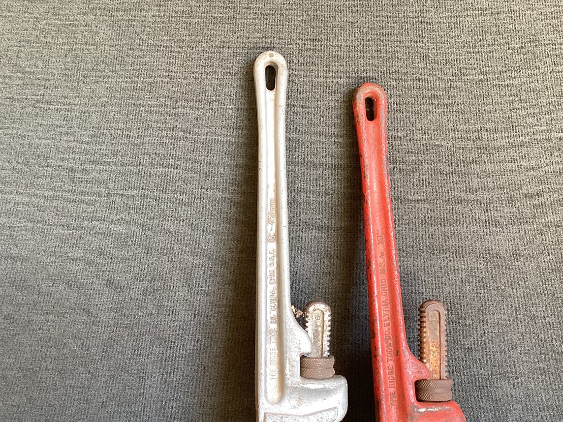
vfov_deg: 34.9
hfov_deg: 45.7
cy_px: 273
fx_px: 667
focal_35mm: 41
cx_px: 312
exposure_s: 1/50
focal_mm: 3.3
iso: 125
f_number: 2.4
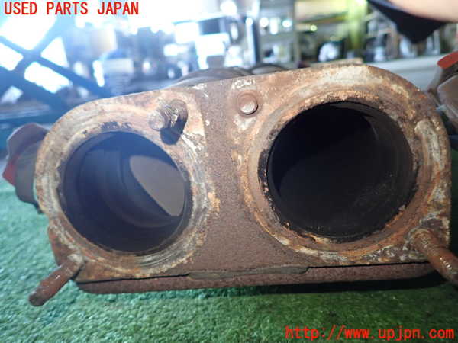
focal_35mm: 25
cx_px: 229
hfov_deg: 69.4
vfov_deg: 54.9
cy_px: 172
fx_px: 331
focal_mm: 4.5
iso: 250
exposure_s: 1/30
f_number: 2
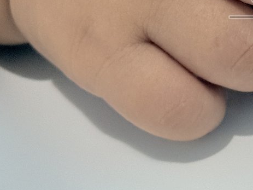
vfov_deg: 8.9
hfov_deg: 11.6
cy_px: -10
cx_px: 320
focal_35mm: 166
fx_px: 1213
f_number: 1.78
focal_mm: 6.76
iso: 400
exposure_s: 1/40
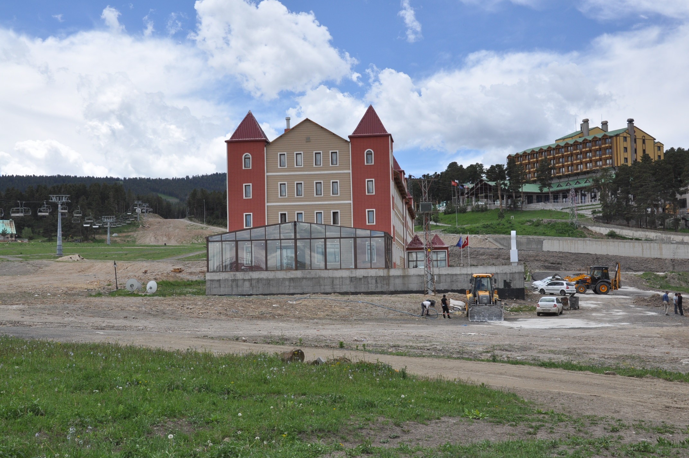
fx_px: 860
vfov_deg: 29.8
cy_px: 229
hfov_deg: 43.7
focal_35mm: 45
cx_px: 344
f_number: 11
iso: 400
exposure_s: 1/500
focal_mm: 30
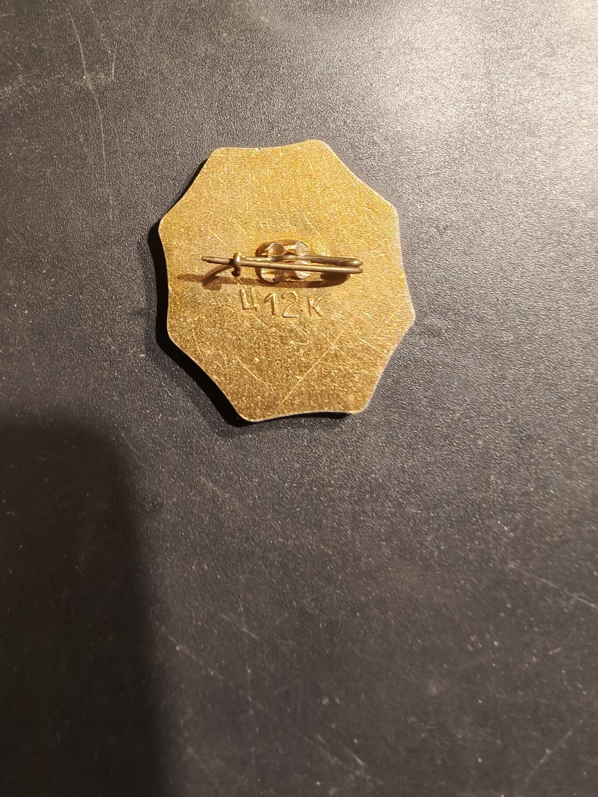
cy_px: 398
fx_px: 530
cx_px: 299
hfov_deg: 58.9
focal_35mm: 23
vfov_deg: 73.9
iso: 200
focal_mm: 2.32
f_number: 2
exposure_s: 1/50
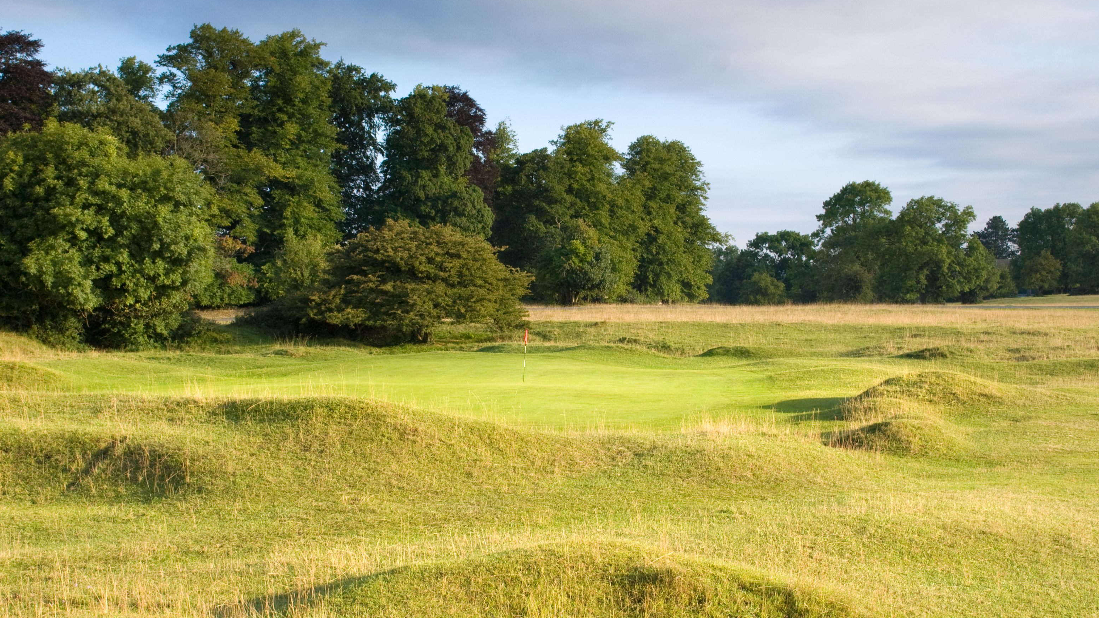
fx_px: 1719
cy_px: 347
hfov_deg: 35.4
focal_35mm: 59
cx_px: 527
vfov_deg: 20.4
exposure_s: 1/100
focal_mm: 30
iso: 200
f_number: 9
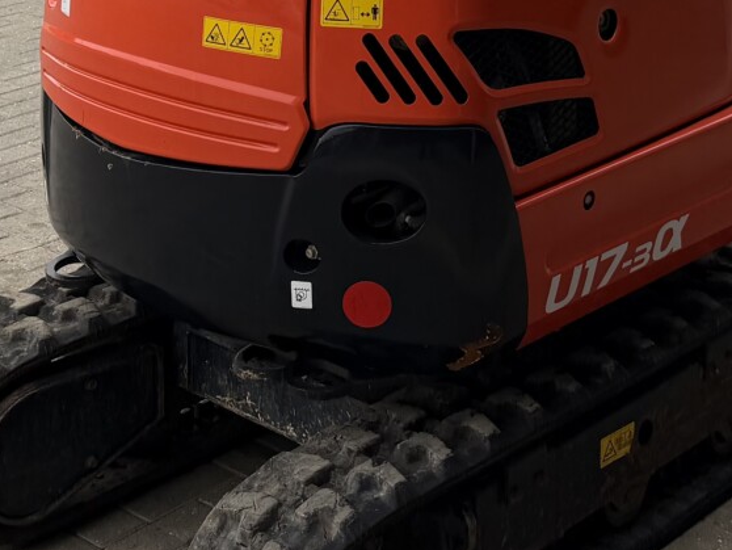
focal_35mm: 86
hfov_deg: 22.6
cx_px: 512
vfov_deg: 16.2
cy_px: -181
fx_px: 1819
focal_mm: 6.76
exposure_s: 1/979
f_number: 1.78
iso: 80
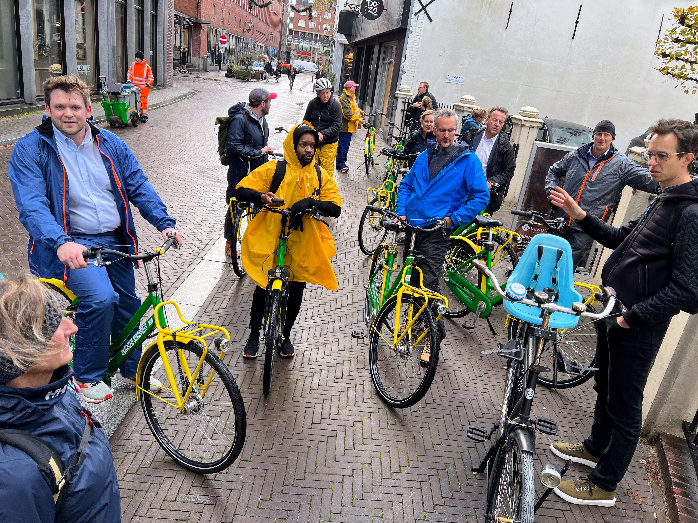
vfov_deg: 53.1
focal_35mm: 26
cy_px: 262
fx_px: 524
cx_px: 349
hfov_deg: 67.3
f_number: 1.5
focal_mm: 5.7
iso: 40
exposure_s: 1/180
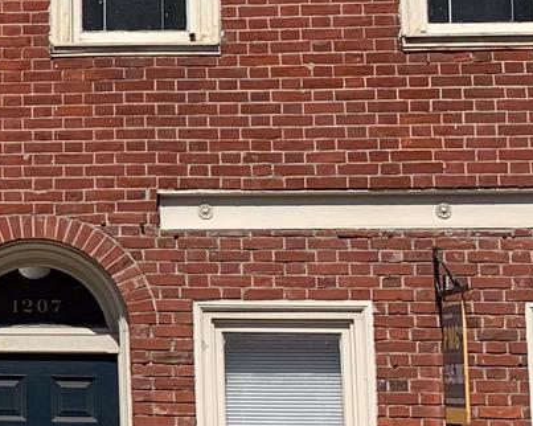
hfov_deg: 13.7
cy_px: 99
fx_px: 2034
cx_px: -352
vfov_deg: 11.9
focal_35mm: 129
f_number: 1.8
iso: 25
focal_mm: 4.25
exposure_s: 1/3185
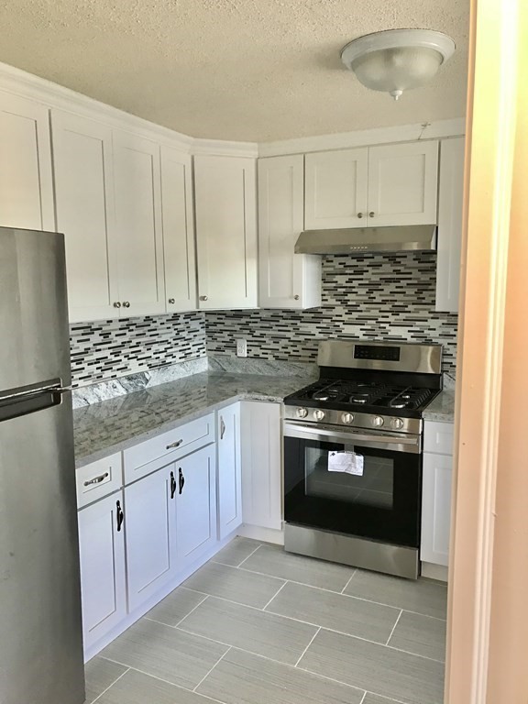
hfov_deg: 49.7
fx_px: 569
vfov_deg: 63.4
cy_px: 352
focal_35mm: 28
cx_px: 264
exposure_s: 1/30
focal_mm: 3.99
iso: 32
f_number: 1.8
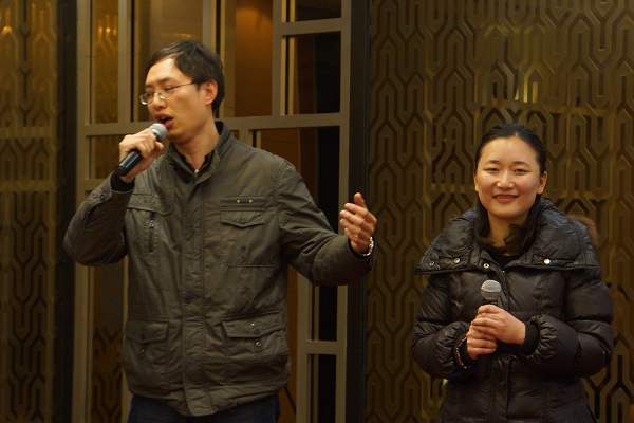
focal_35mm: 124
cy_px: 212
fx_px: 2184
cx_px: 317
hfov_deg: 16.5
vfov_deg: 11.1
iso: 1600
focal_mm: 83
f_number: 6.3
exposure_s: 1/40
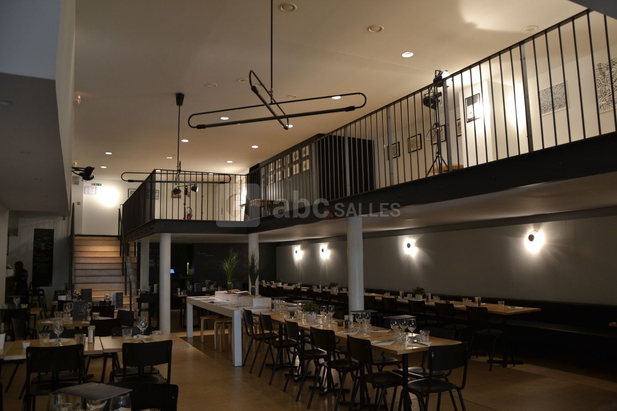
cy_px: 206
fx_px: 463
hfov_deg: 67.4
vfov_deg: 47.9
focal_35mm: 27
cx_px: 308
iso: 400
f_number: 3.5
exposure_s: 1/20
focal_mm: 18
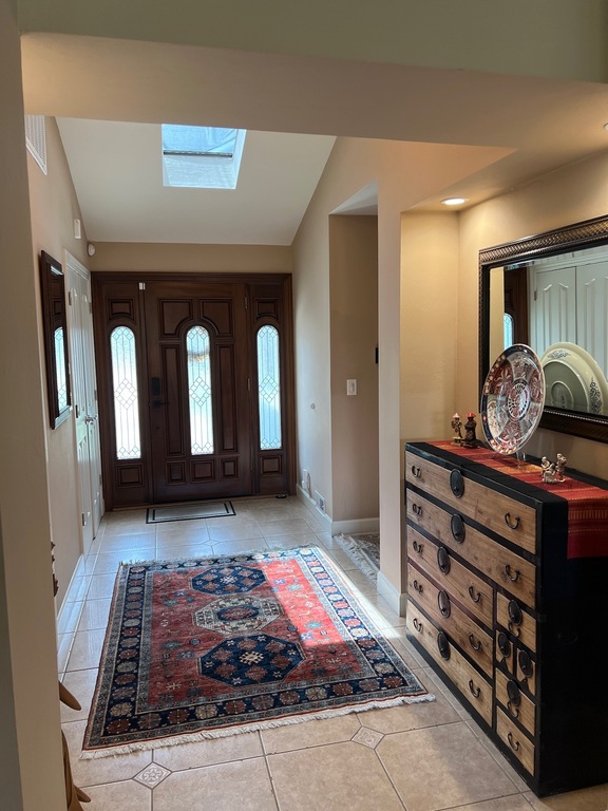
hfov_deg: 53.1
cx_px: 304
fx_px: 609
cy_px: 406
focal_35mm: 26
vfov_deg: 67.3
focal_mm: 5.7
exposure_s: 1/120
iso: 125
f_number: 1.5
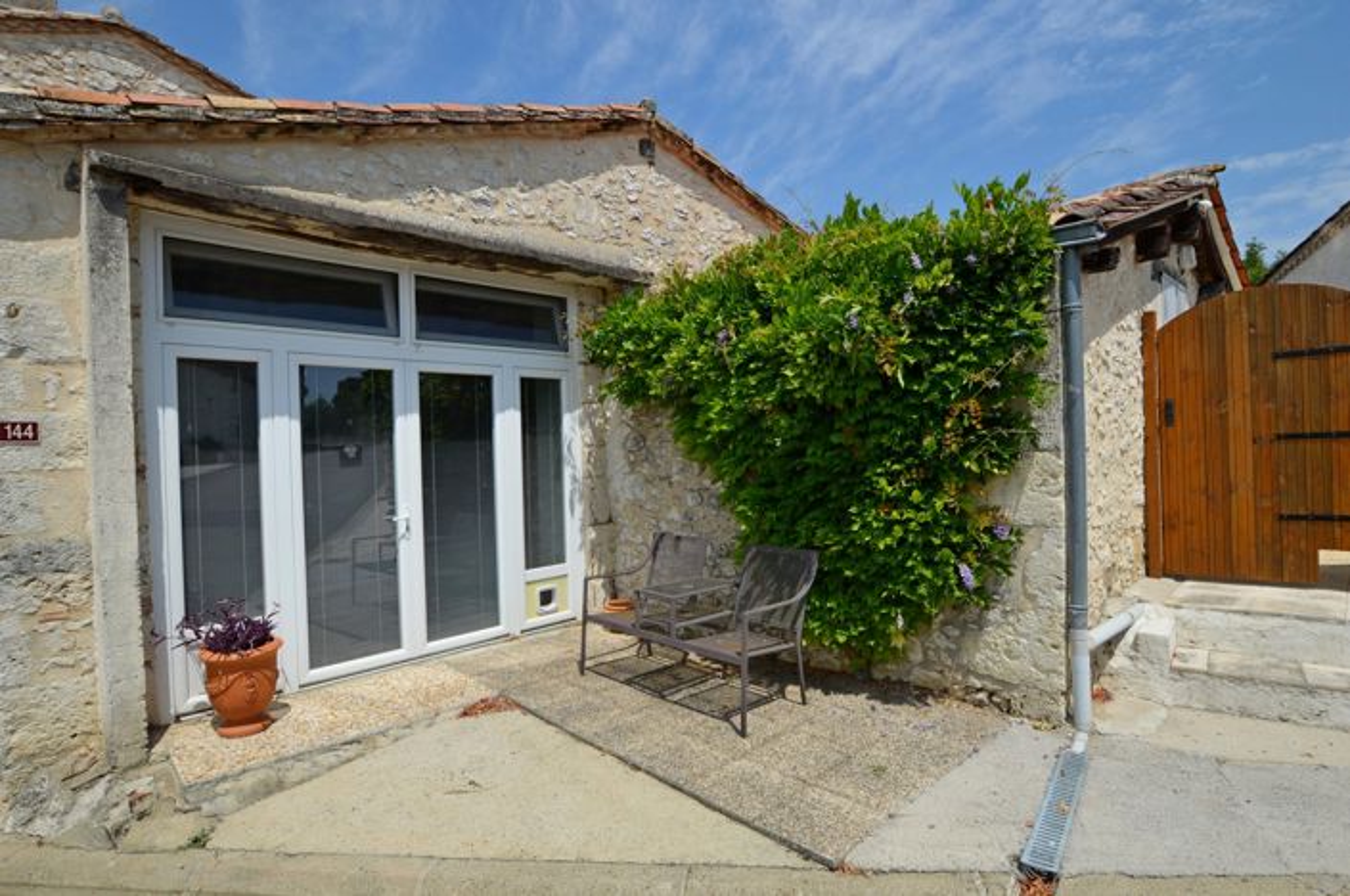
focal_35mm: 18
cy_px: 448
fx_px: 674
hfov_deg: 90.1
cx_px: 675
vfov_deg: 67.2
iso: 100
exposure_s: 1/320
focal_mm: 12
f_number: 9
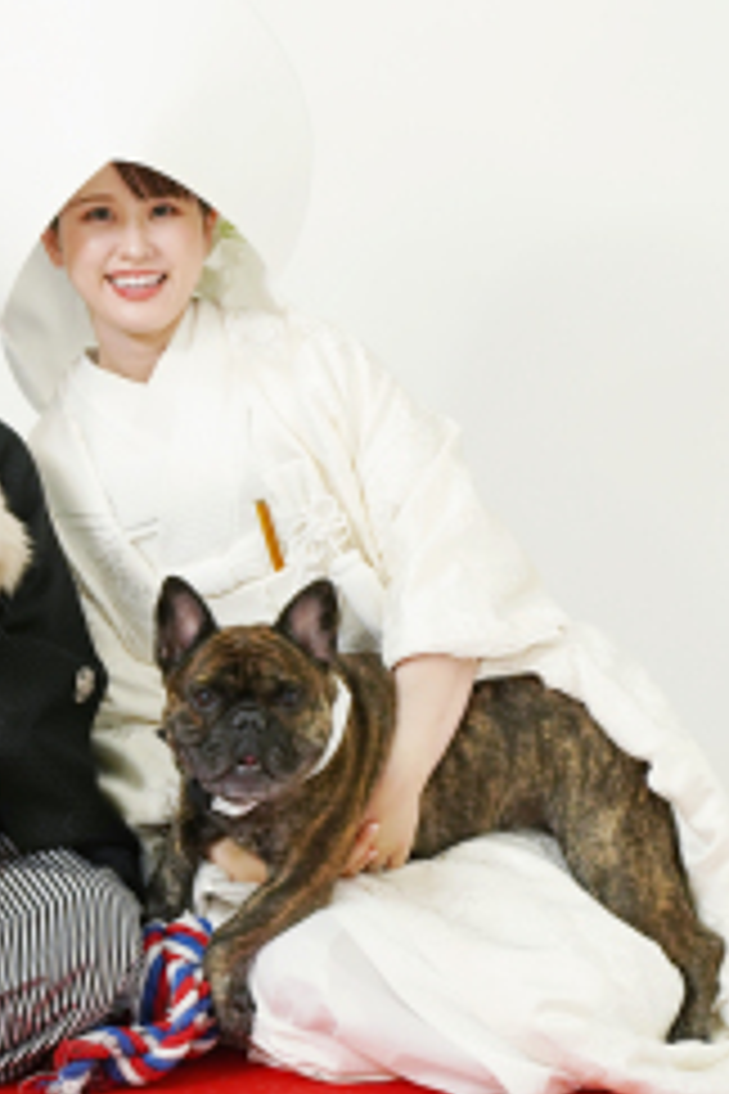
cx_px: 68
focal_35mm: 95
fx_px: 2885
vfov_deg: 21.4
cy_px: 351
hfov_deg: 14.3
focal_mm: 48
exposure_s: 1/125
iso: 1000
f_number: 4
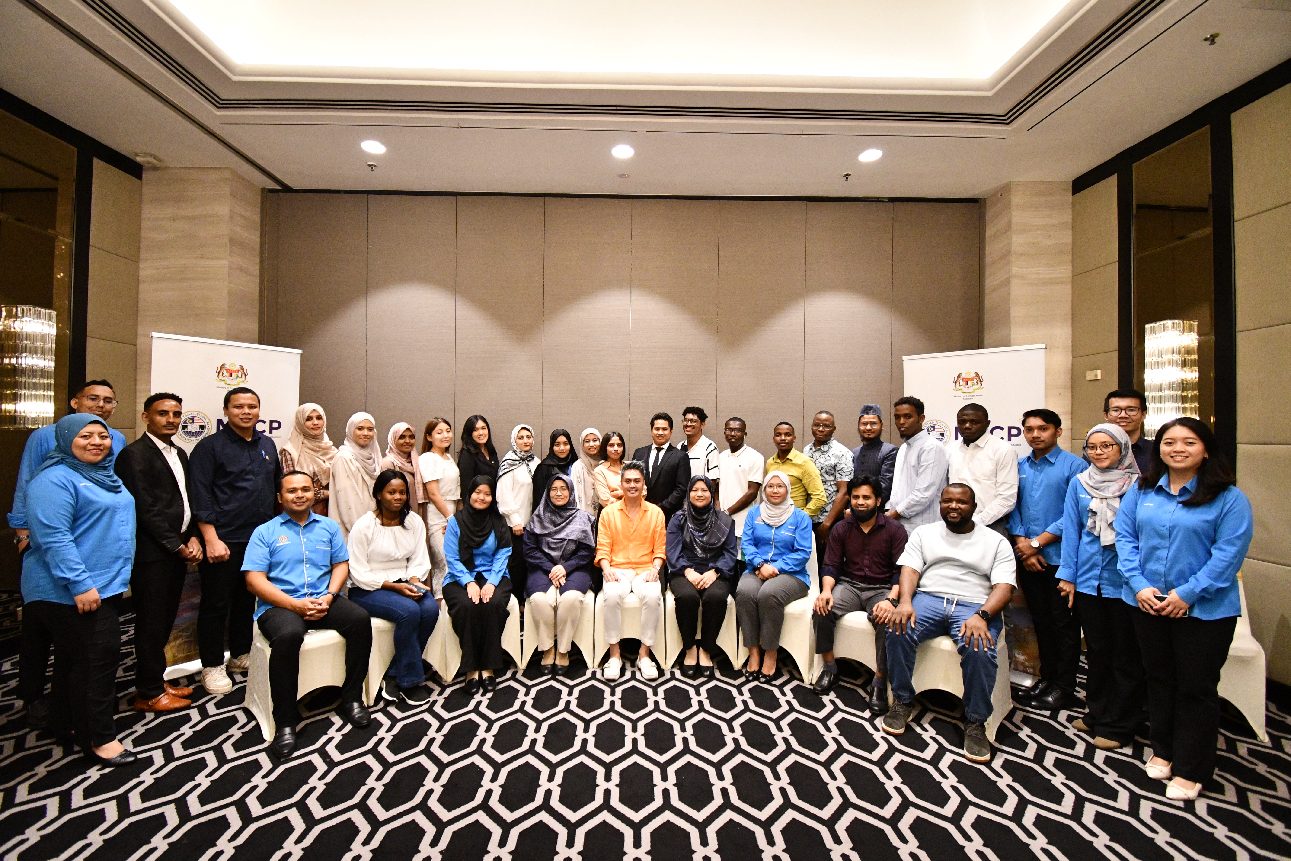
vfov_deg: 77.3
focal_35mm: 15
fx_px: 538
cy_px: 430
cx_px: 646
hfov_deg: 100.4
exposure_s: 1/100
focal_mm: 10
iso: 3200
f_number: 4.5
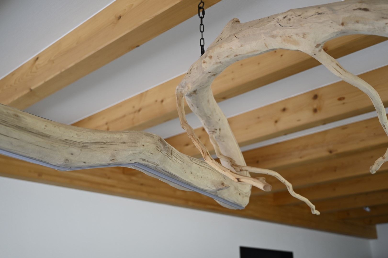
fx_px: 474
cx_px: 194
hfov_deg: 44.5
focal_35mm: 44
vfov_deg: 30.5
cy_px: 129
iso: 560
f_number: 4
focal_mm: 44
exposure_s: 1/125
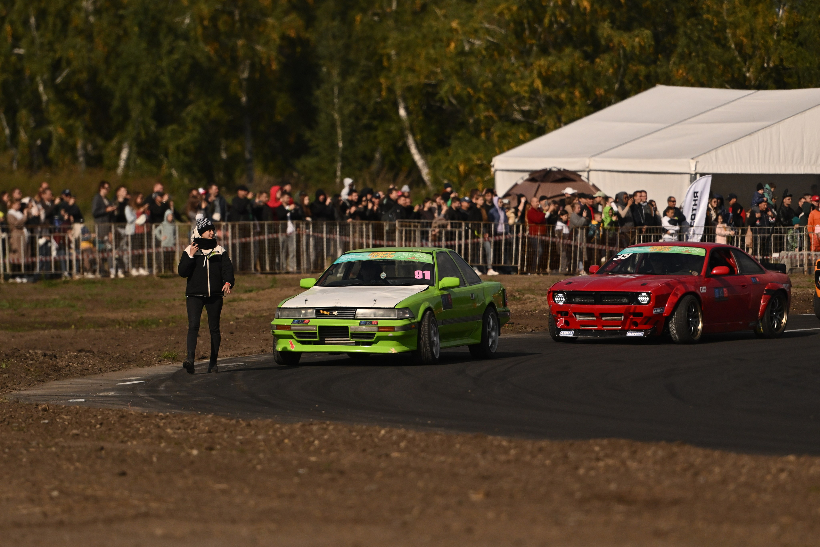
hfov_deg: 6.9
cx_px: 410
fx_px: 6832
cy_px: 274
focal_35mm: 300
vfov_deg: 4.6
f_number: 2.8
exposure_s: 1/32000
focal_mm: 200
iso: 640
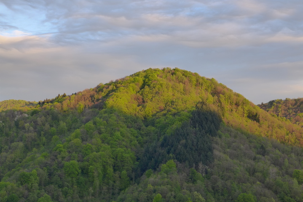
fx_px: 547
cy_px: 101
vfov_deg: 20.9
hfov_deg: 30.9
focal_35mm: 65
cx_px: 152
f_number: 2
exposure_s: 1/400
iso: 160
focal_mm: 12.8
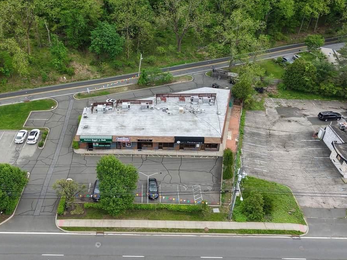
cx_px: 135
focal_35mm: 35
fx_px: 351
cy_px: 115
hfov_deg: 52.2
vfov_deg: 40.6
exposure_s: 1/1000
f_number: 1.8
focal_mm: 8.67
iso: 100
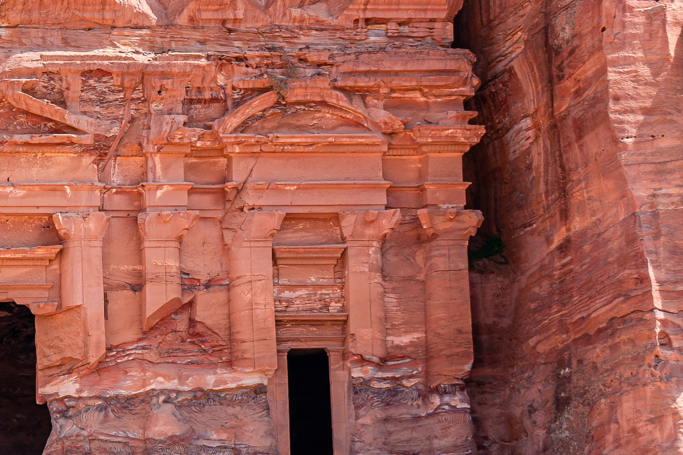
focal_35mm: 100
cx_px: -227
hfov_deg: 18.8
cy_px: 0
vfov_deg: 13.5
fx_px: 1897
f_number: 7.1
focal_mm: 24
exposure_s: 1/200
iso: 100
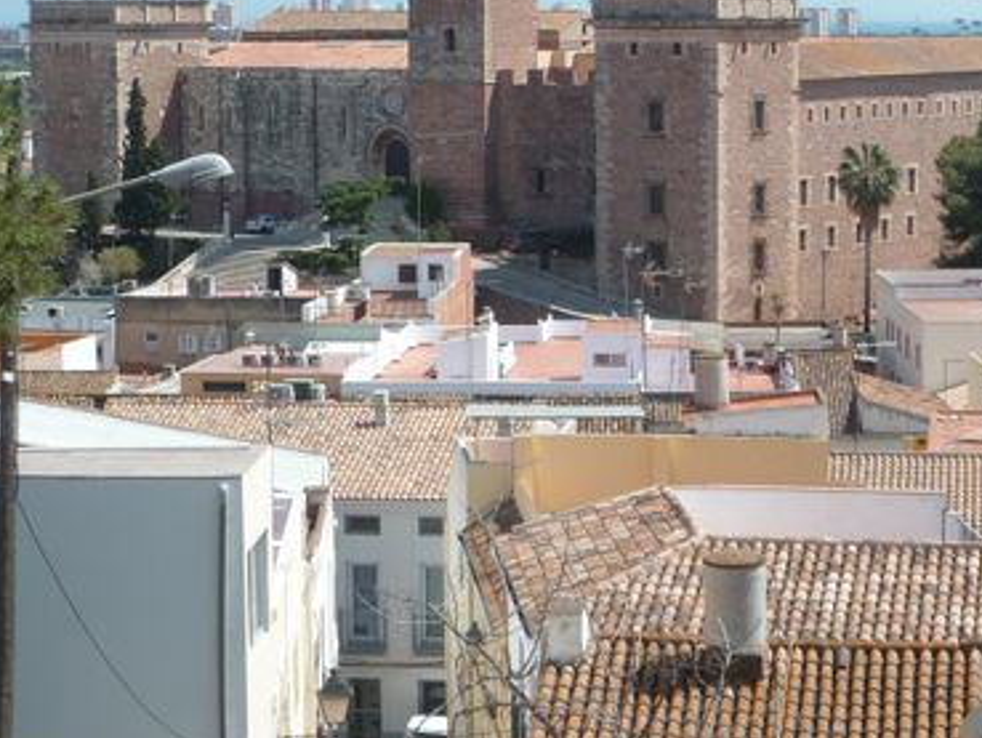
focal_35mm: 96
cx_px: 692
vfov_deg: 15.4
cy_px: 216
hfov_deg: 20.3
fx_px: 2724
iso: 100
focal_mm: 10.5
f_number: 4
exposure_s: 1/800
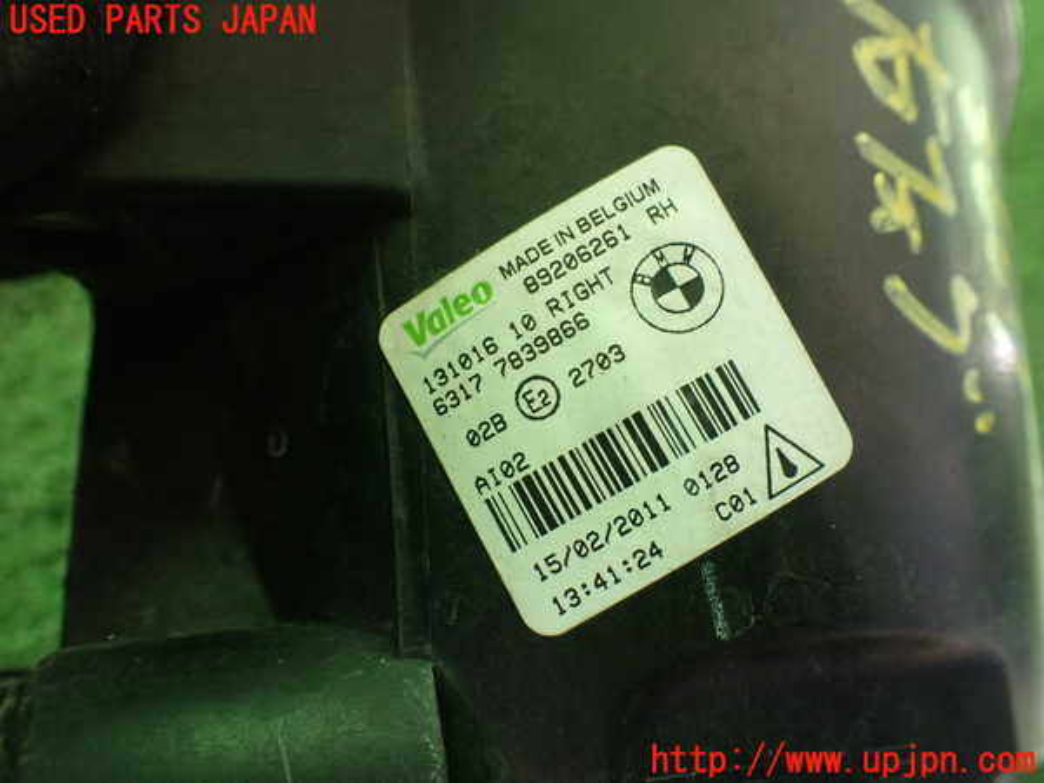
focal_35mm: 30
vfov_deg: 46.8
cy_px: 392
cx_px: 522
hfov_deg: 60.0
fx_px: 905
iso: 250
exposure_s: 1/125
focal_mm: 5.4
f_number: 2.3
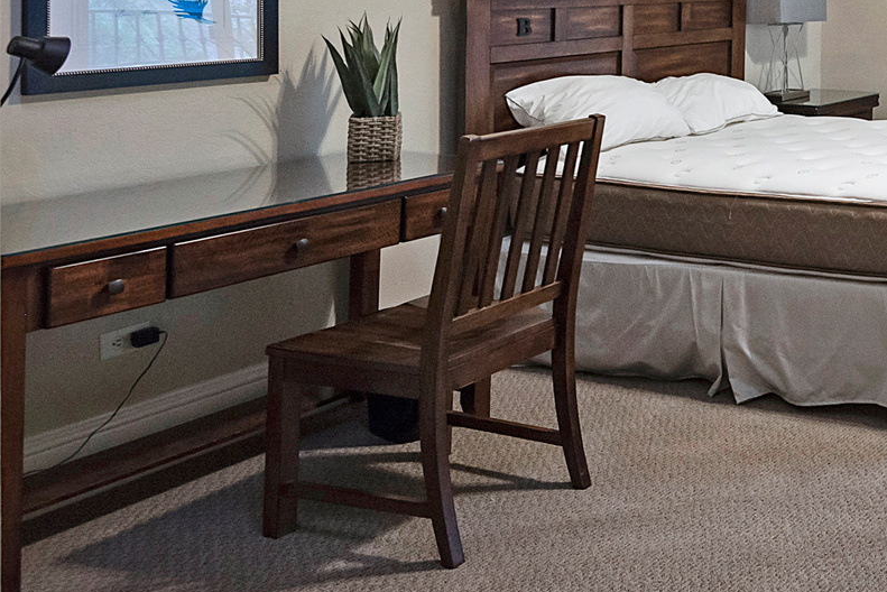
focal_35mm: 44
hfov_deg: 34.0
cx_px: 1110
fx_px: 1084
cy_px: -7
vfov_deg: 28.5
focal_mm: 17
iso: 1250
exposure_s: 1/10
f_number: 6.3
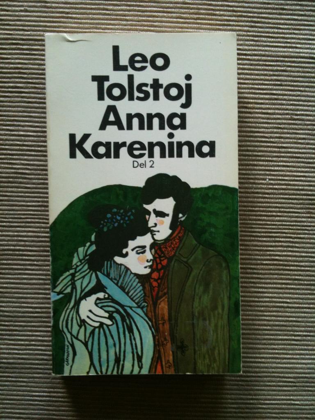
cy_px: 210
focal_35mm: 35
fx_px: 425
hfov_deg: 40.7
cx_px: 158
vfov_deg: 52.6
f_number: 2.8
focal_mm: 3.85
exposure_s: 1/40
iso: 100
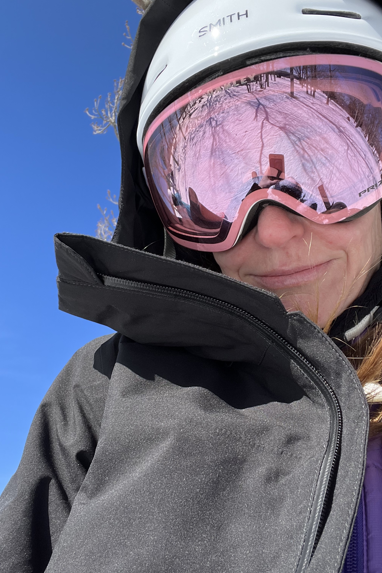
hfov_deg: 41.0
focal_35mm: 32
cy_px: 291
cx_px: 217
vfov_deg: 58.7
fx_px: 509
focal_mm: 2.71
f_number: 2.2
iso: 32
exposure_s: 1/750
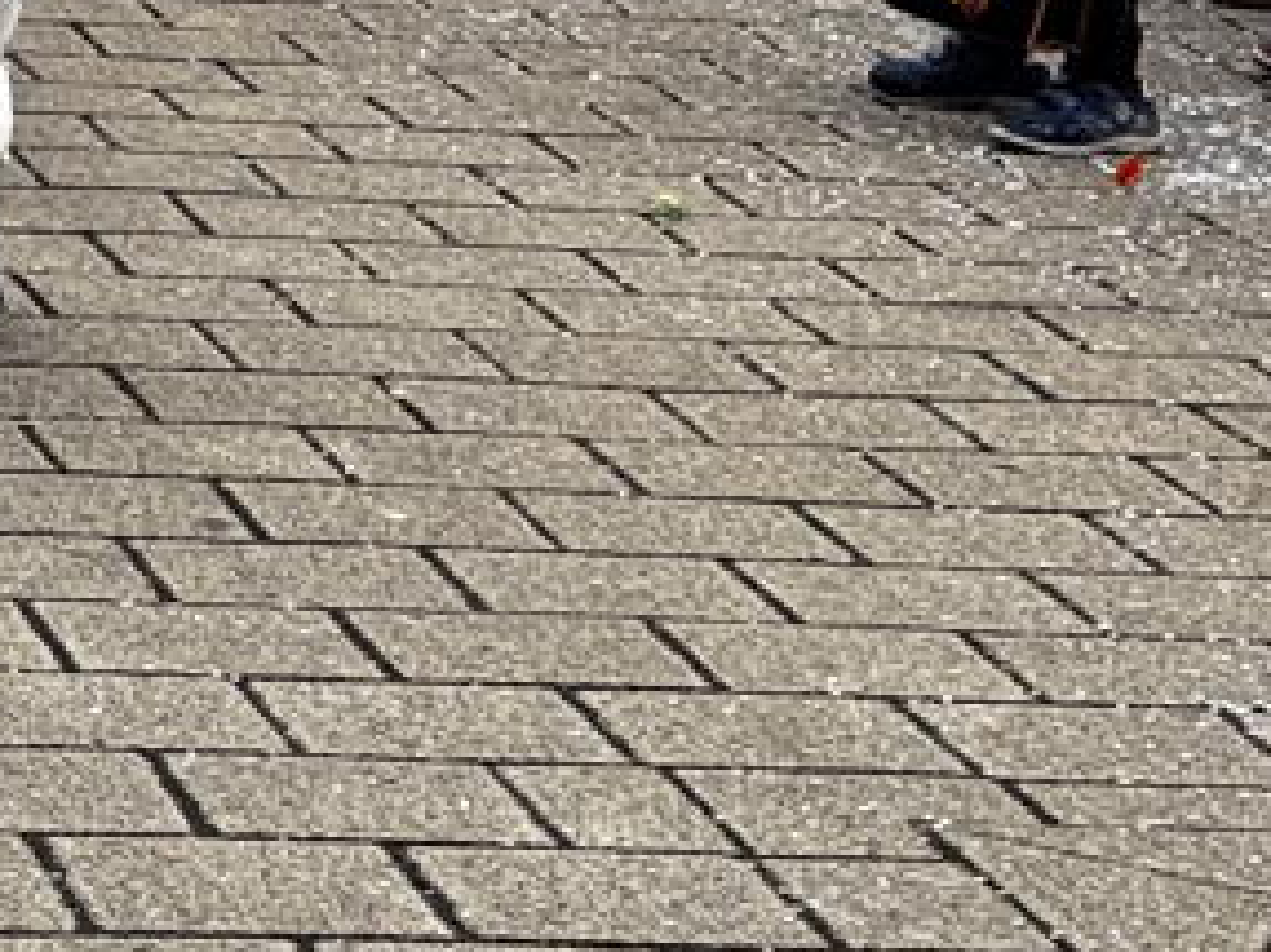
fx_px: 7854
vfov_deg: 6.8
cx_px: -1116
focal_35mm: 214
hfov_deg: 8.8
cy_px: -593
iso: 64
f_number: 1.78
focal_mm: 6.76
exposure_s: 1/388
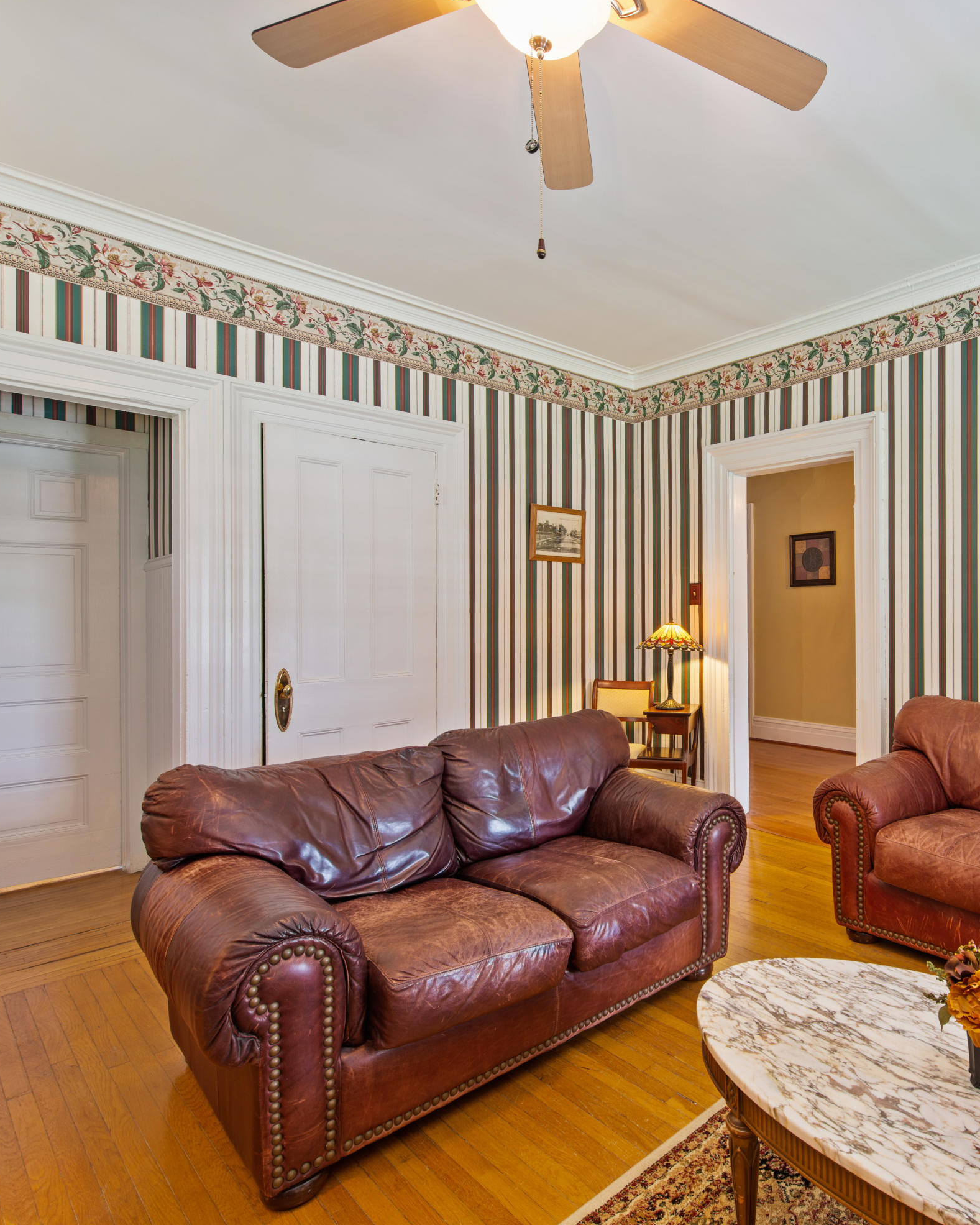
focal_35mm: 20
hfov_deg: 65.0
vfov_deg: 80.4
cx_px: 704
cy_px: 614
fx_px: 725
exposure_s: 1
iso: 100
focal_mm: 14
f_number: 8
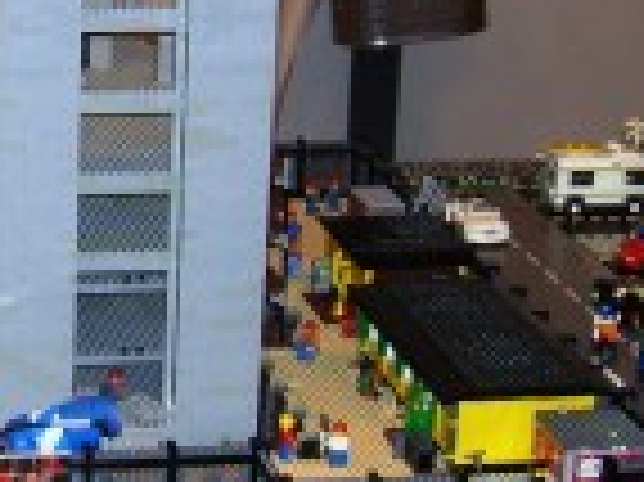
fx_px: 2101
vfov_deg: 13.0
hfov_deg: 16.6
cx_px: -153
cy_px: 117
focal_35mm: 113
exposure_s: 1/60
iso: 80
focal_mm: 6
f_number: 2.7
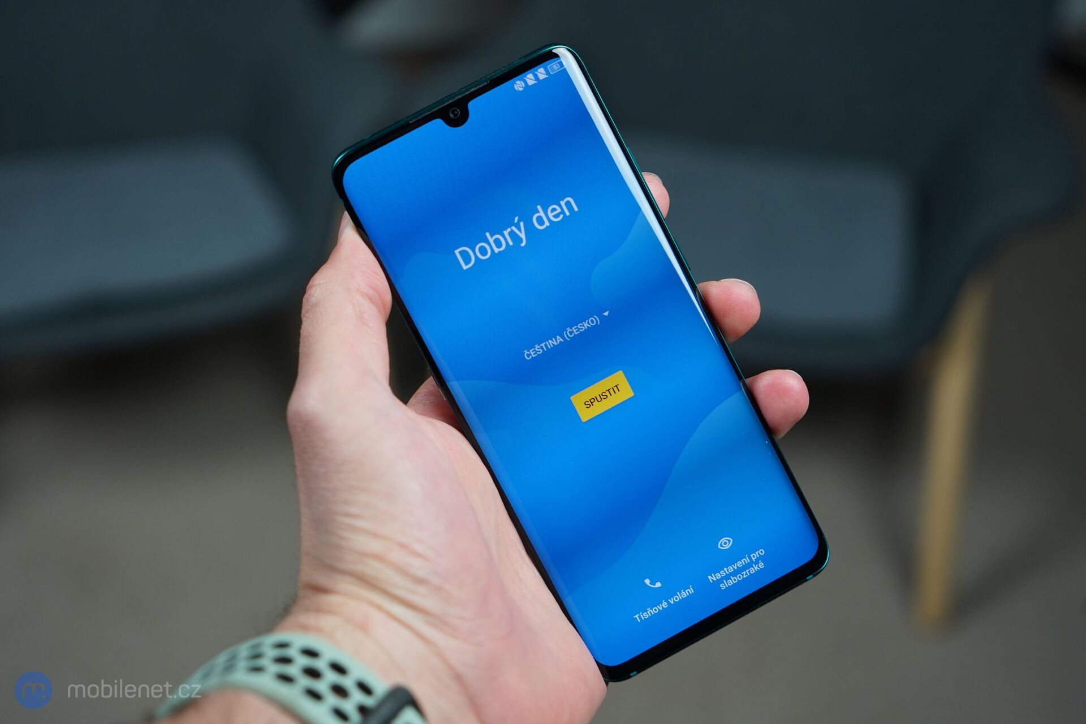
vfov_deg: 28.6
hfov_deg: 41.9
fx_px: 1418
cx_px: 543
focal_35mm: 47
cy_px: 362
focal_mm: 47
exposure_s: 1/160
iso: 640
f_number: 4
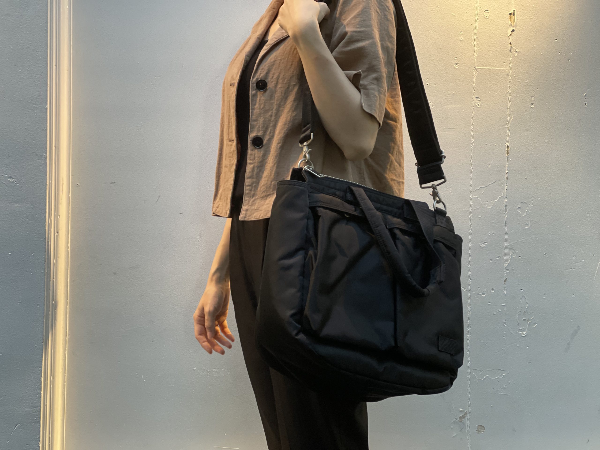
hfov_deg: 30.3
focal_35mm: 64
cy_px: 225
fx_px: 1109
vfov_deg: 22.9
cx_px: 300
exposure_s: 1/40
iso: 250
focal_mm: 7.5
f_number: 2.2
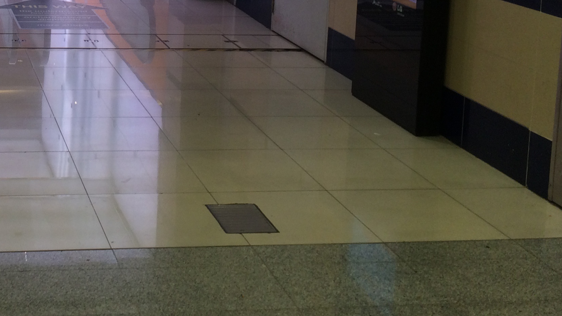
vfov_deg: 18.3
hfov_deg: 32.5
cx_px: 77
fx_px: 924
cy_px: -78
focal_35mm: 62
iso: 50
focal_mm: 4.15
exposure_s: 1/50
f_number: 2.2
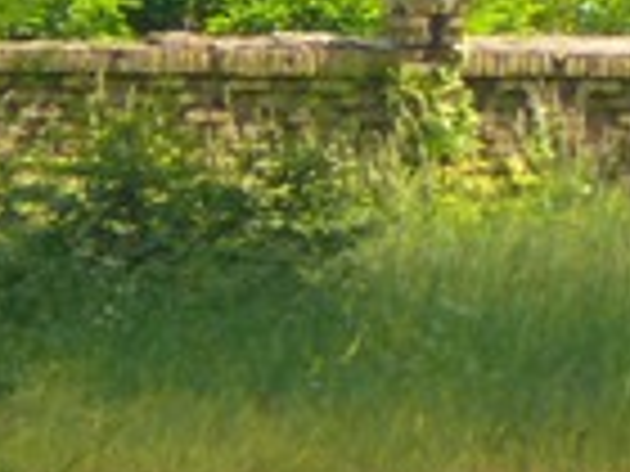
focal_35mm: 2250
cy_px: -503
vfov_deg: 0.7
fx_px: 40949
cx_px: 544
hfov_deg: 0.9
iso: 100
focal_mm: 88.8
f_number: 3.7
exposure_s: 1/80
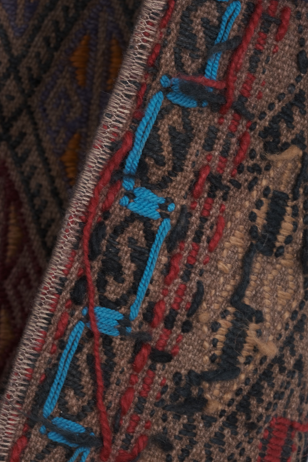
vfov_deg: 15.6
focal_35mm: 131
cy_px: 228
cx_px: 159
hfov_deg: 10.5
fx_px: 1681
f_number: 13
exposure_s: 1/160
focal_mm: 80
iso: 160
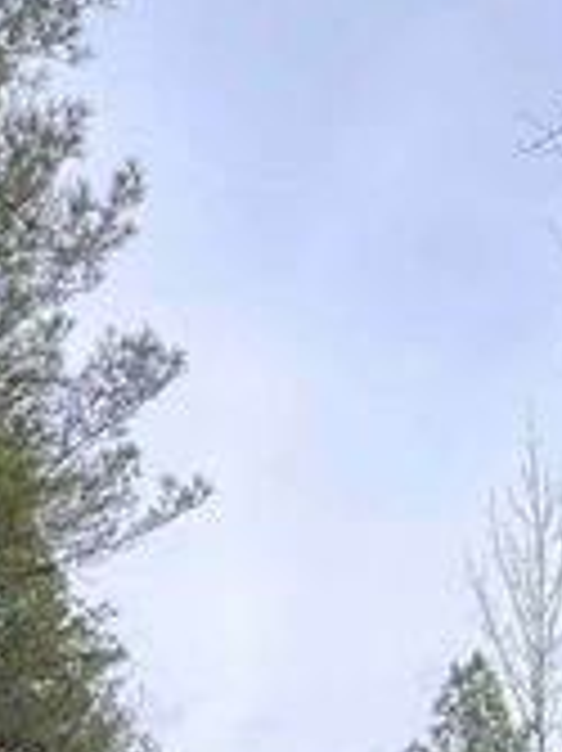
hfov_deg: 14.2
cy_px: 1304
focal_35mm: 104
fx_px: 2254
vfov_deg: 16.3
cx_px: 270
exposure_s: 1/639
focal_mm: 5.1
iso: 50
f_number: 1.6
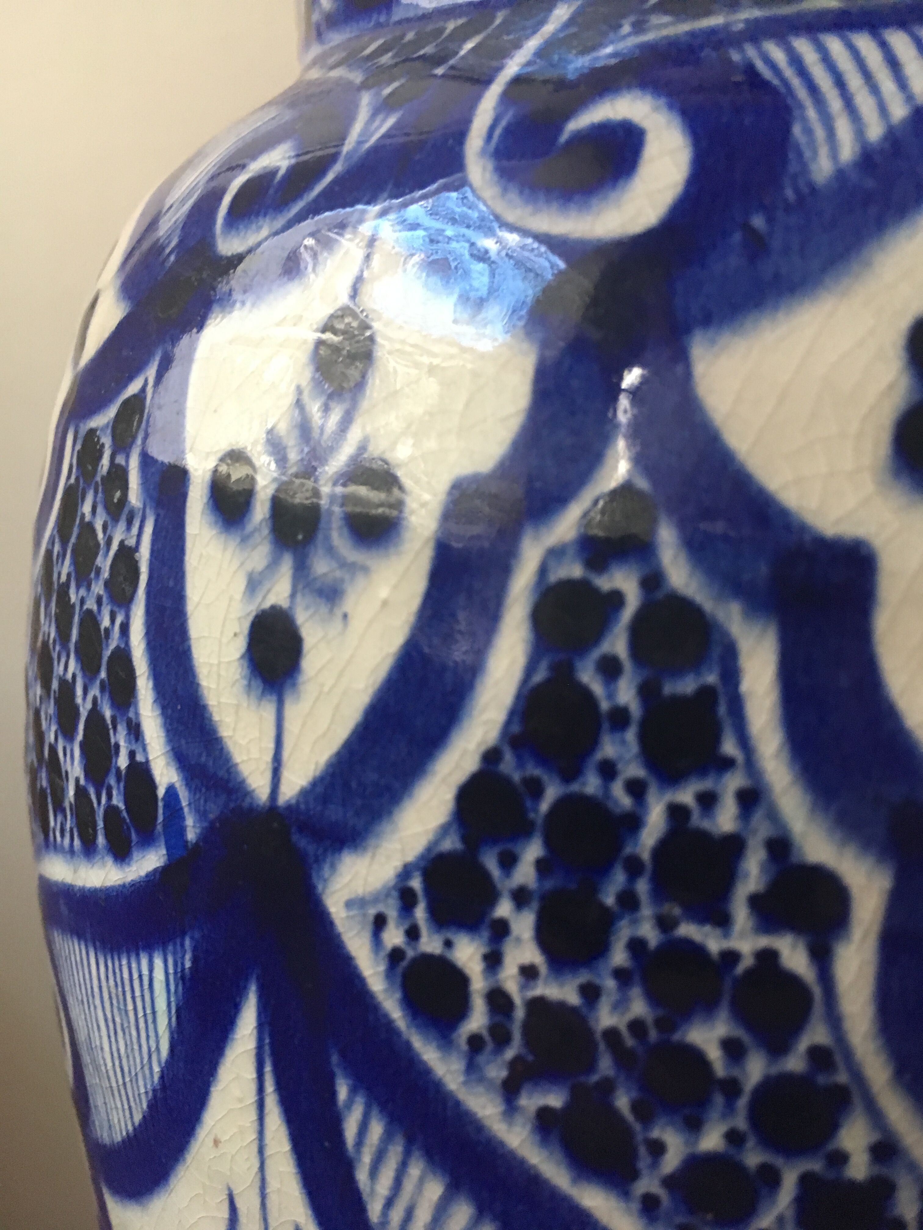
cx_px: 462
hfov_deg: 48.2
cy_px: 615
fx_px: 1031
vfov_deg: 61.7
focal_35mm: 29
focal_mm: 4.15
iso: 200
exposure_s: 1/33
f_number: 2.2
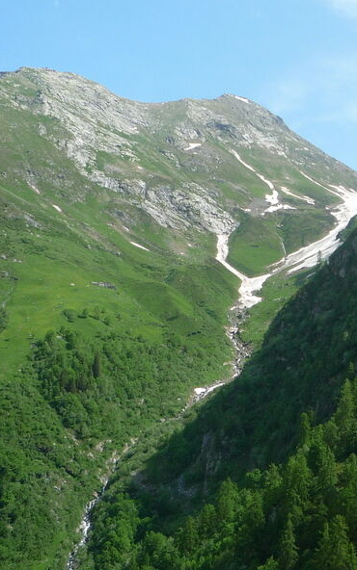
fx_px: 856
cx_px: 362
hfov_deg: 22.6
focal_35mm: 55
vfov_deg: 36.7
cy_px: 226
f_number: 4
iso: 100
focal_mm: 5.2
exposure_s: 1/400
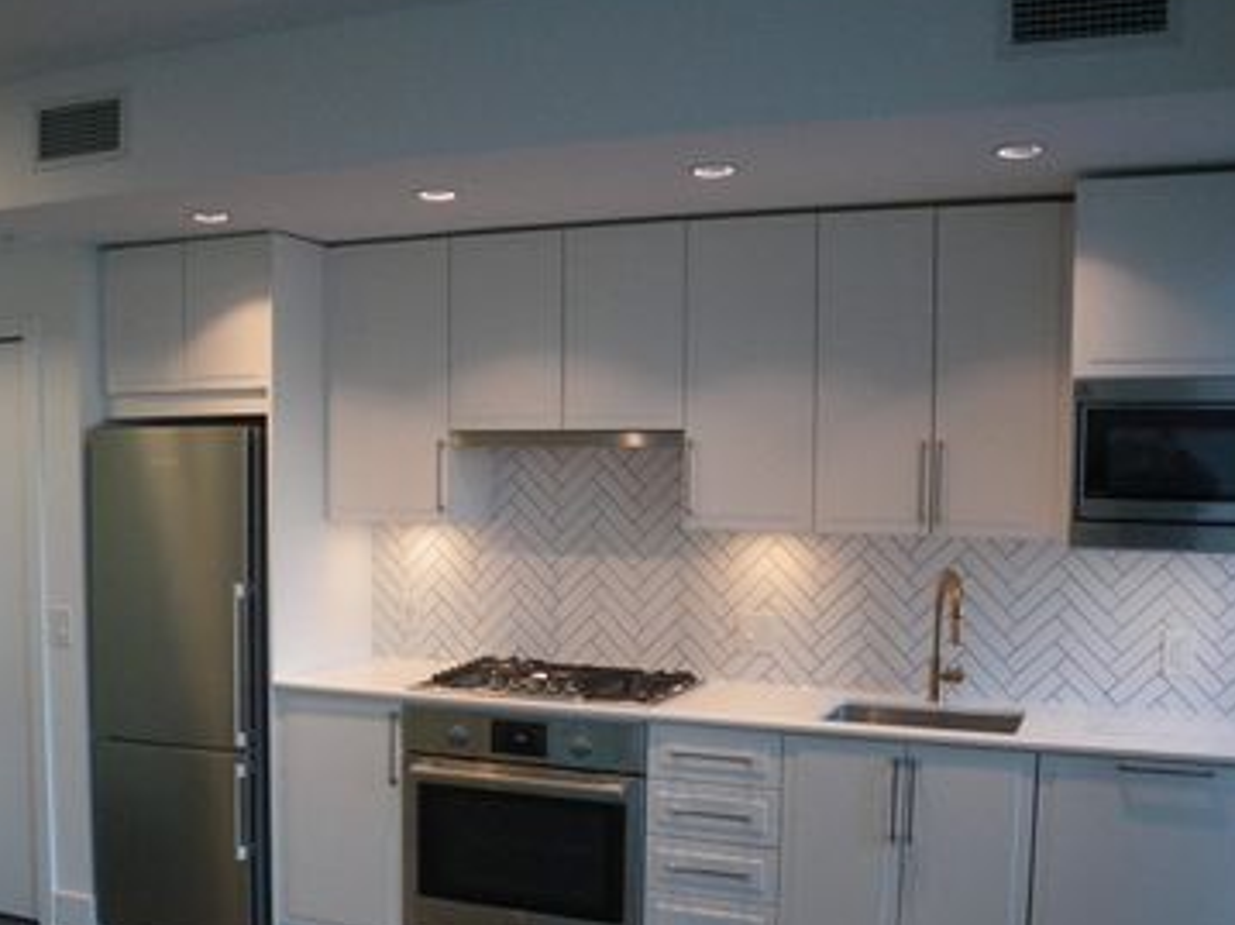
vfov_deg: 36.5
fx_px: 1391
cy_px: 600
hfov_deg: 47.6
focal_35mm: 39
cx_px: 488
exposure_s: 1/50
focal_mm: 5
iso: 200
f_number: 3.5
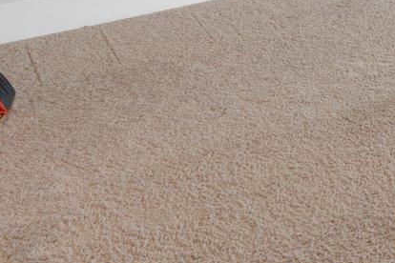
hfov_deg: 16.6
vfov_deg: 12.8
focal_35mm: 89
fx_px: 976
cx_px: 817
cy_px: -315
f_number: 9
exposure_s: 1/2
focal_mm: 18
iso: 200
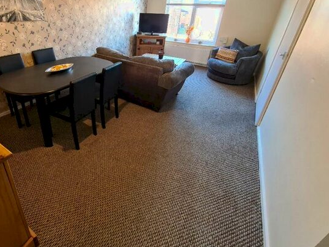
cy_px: 97
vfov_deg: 73.8
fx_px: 162
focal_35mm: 17
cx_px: 121
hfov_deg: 89.0
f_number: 2.2
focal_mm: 2.22
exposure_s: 1/33
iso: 320
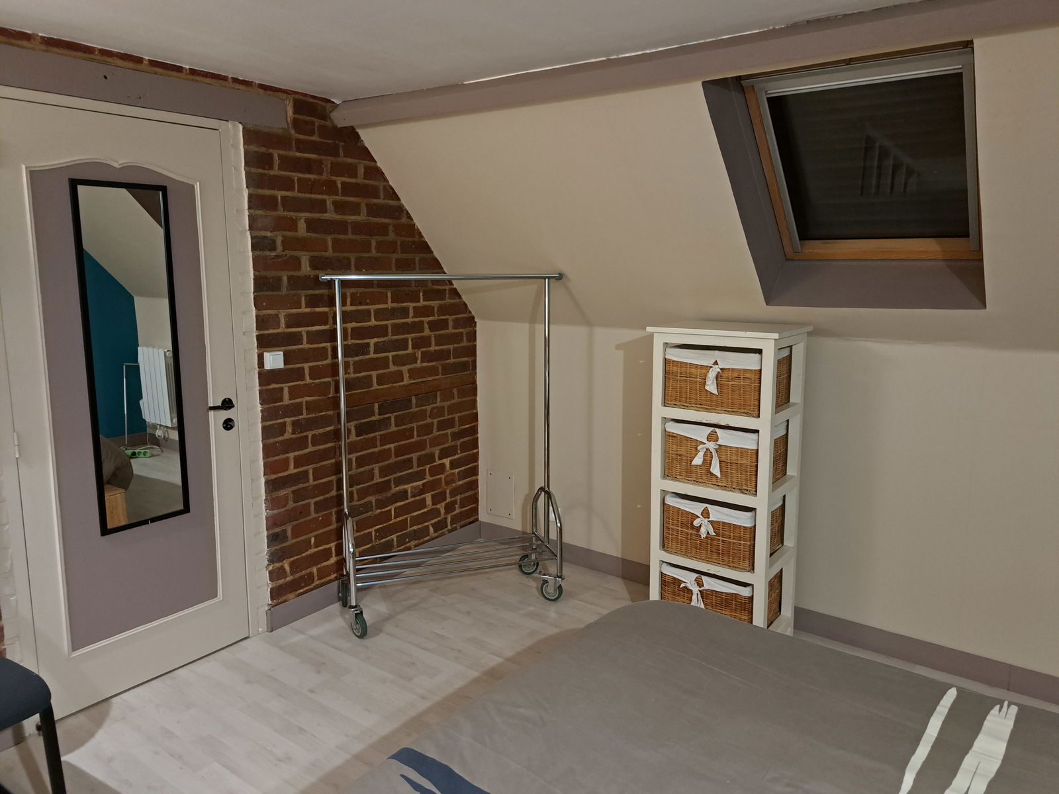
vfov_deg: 56.8
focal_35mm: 24
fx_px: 734
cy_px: 397
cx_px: 530
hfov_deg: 71.6
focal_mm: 5.23
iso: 500
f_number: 1.8
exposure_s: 1/24
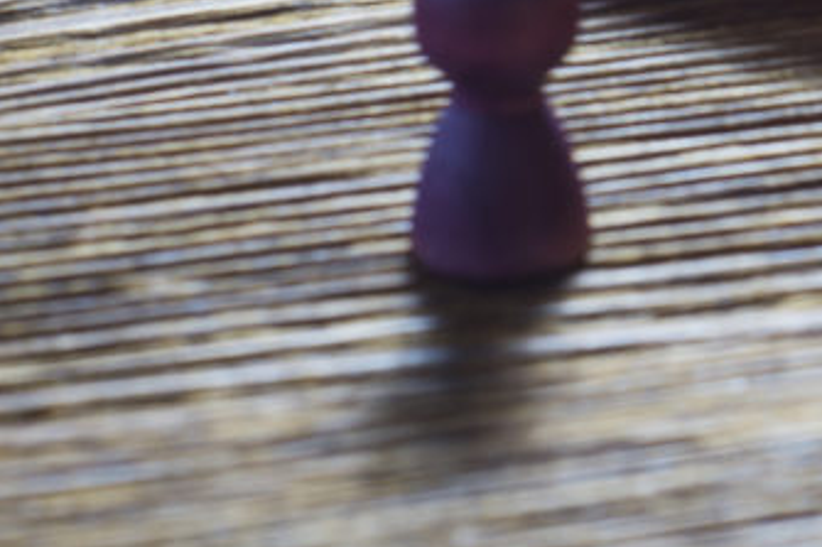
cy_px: -38
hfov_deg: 8.8
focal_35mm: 229
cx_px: 1254
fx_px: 5226
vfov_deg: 6.0
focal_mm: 50
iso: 100
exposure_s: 1/160
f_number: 8
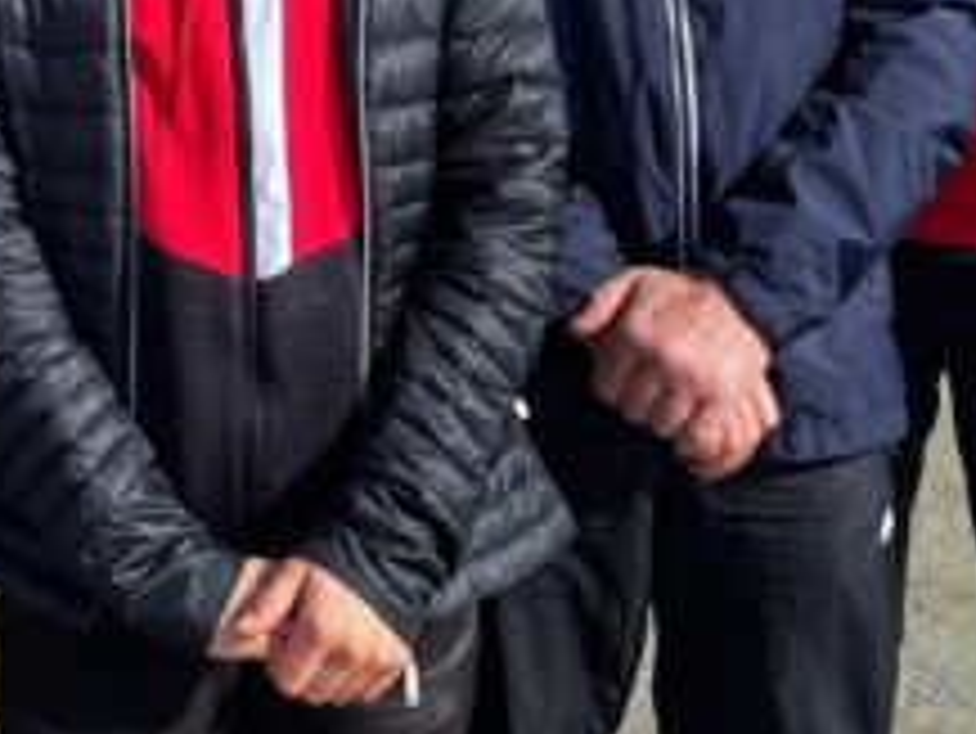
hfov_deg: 23.7
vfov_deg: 17.7
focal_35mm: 78
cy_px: -212
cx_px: -45
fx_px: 2200
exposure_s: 1/3509
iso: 32
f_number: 1.6
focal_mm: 4.2
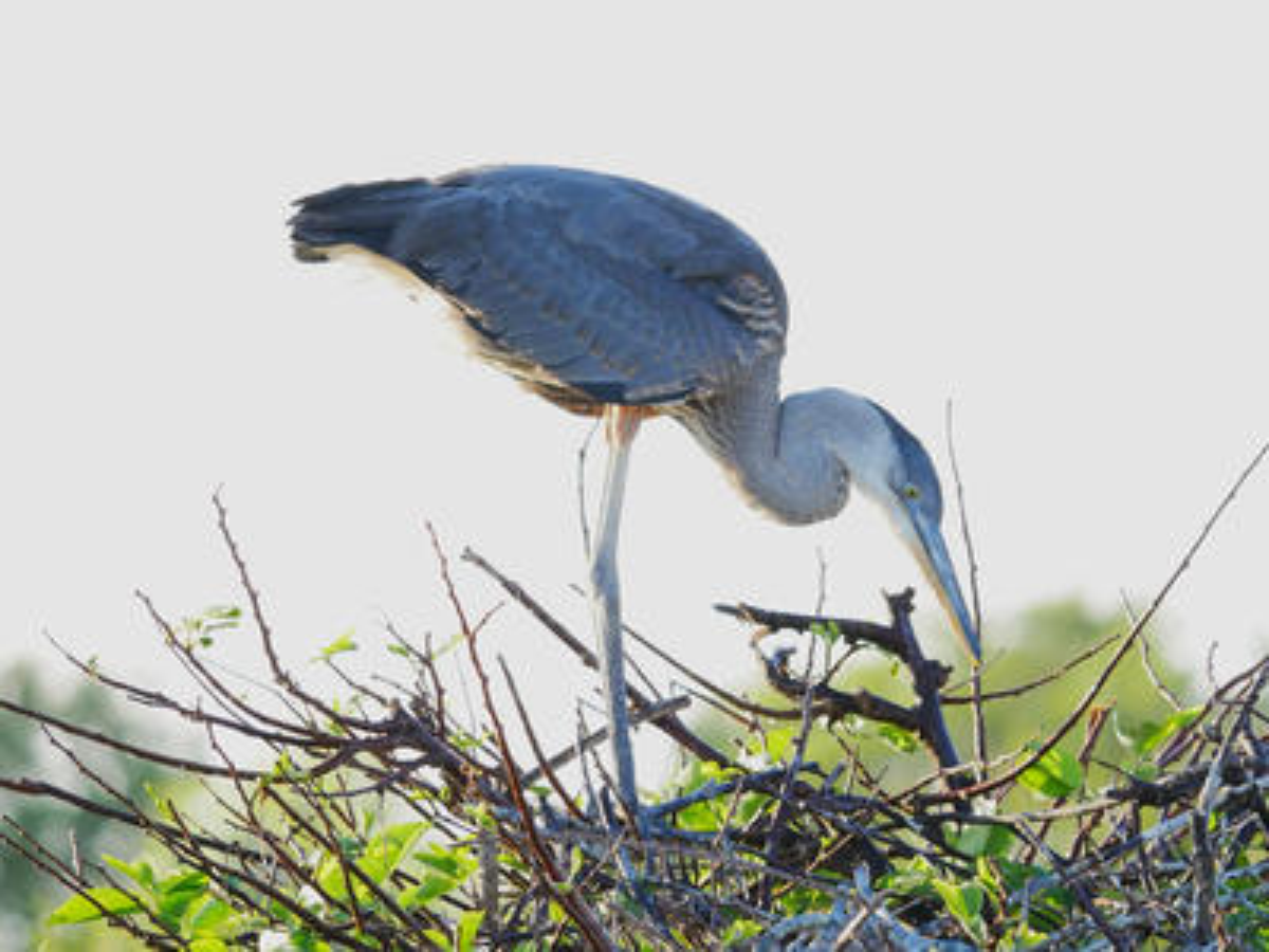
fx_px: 14151
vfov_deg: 3.9
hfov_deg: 5.1
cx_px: 634
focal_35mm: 386
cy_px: 476
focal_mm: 193
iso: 640
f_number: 4.9
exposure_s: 1/500
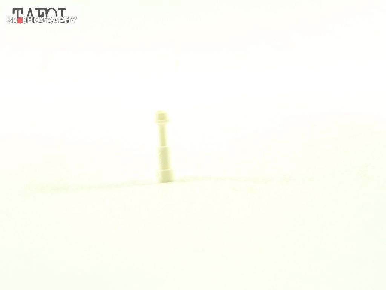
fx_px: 747
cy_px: 145
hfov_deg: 29.0
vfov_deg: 21.9
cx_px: 193
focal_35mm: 67
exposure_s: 1/60
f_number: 3.2
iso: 400
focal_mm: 11.1
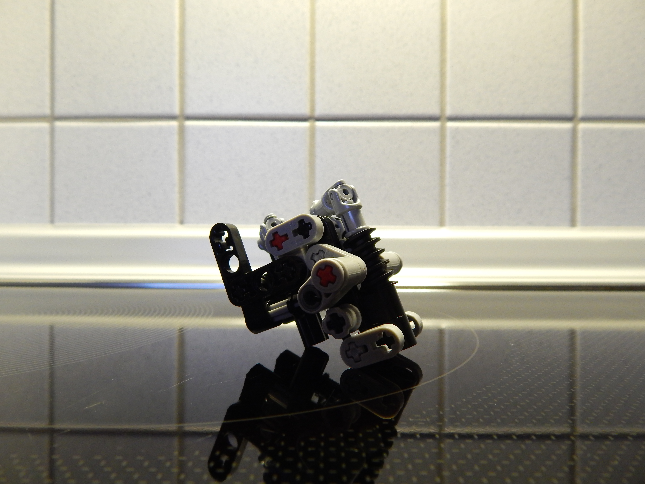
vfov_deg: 58.9
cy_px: 242
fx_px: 429
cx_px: 322
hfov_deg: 73.9
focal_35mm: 23
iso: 400
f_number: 3
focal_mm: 4
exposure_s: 1/20
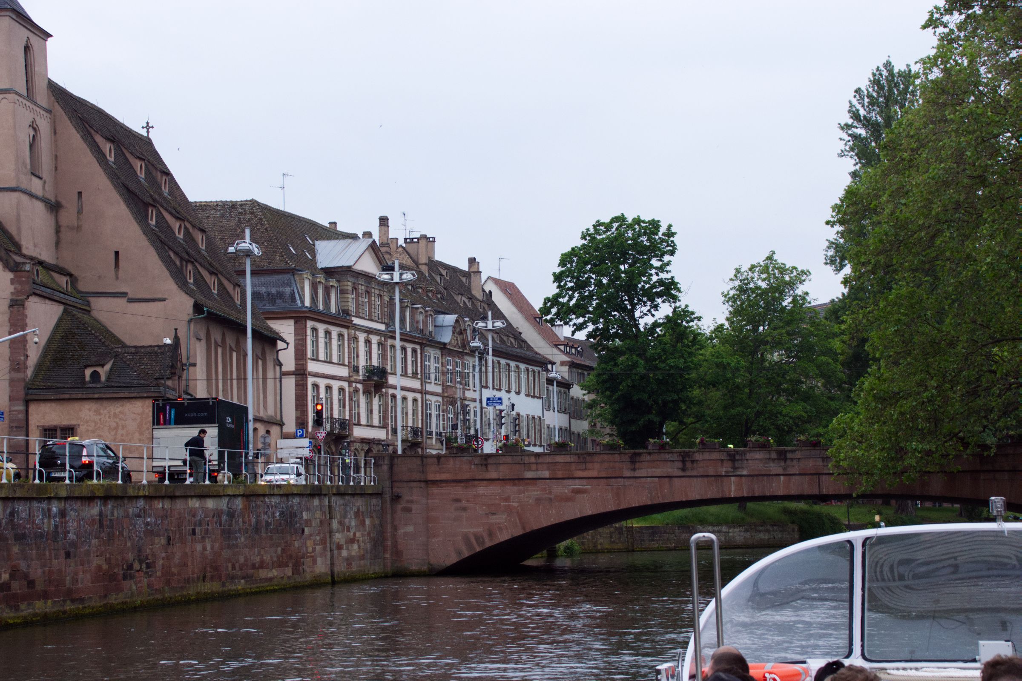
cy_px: 340
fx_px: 2342
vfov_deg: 16.6
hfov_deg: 24.6
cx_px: 511
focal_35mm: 82
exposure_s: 1/400
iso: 400
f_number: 9
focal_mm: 55
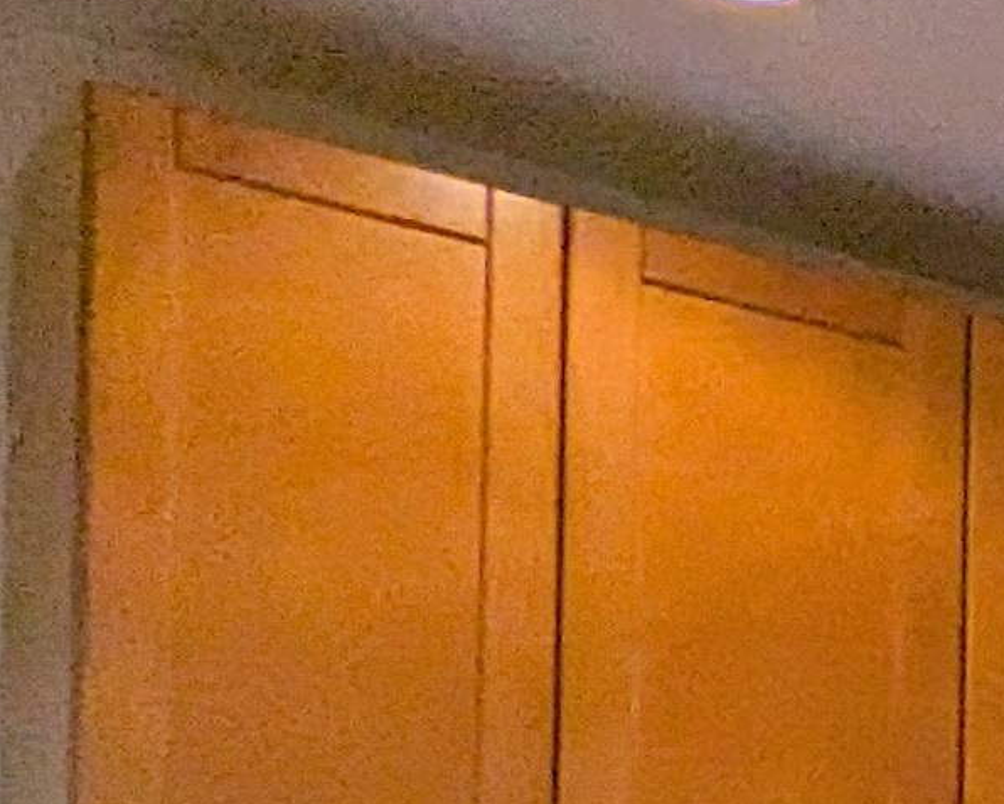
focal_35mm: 107
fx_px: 3180
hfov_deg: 10.4
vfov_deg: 12.9
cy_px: 1498
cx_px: 3246
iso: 95
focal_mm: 2.35
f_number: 2.2
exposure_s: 1/120
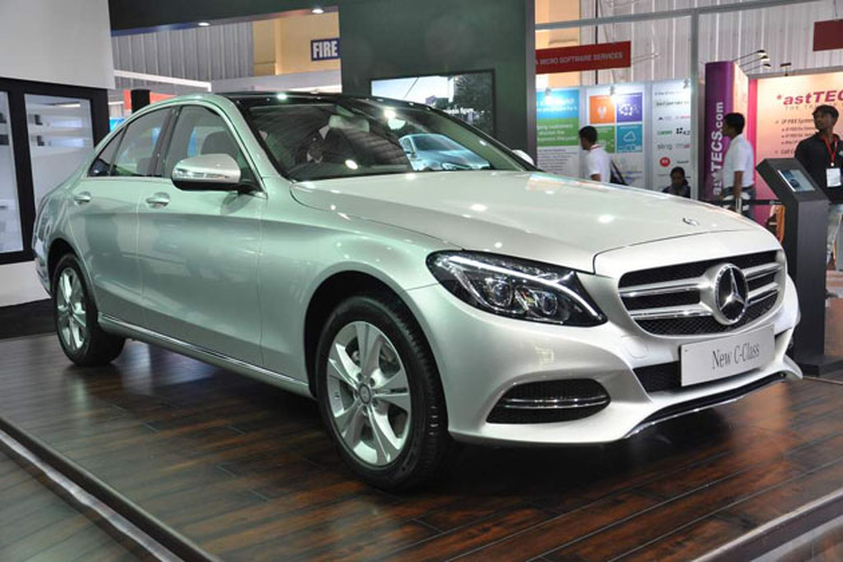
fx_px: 878
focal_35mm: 38
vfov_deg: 35.5
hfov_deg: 51.3
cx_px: 422
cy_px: 281
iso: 640
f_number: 4
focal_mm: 25
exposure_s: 1/50
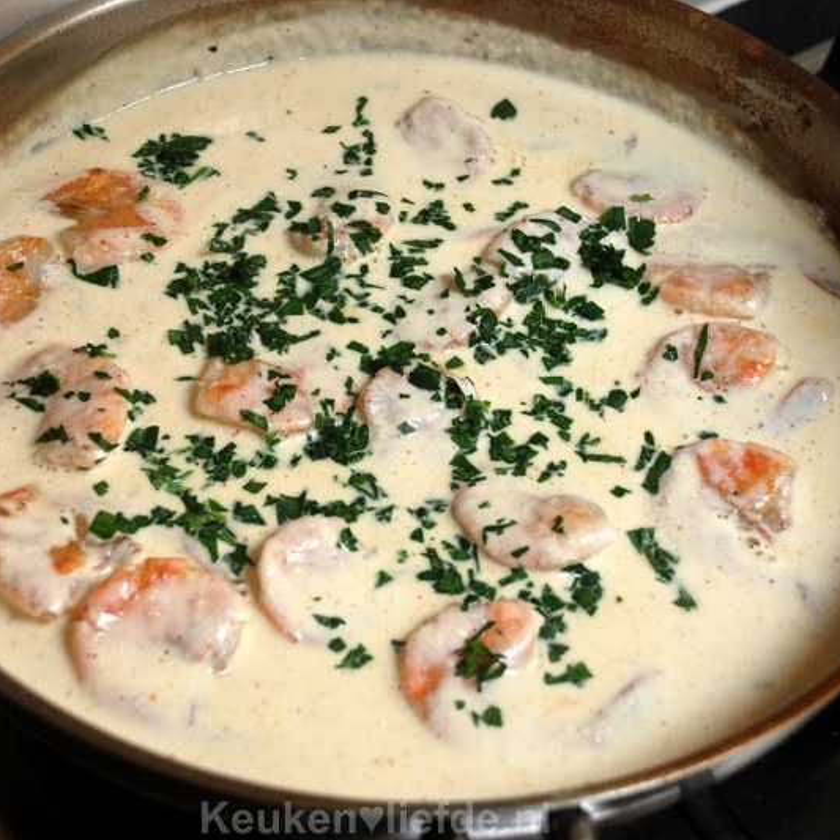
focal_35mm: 92
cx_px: 375
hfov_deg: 18.9
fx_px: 2526
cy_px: 421
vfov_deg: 18.9
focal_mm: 48
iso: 200
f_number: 4.8
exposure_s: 1/40
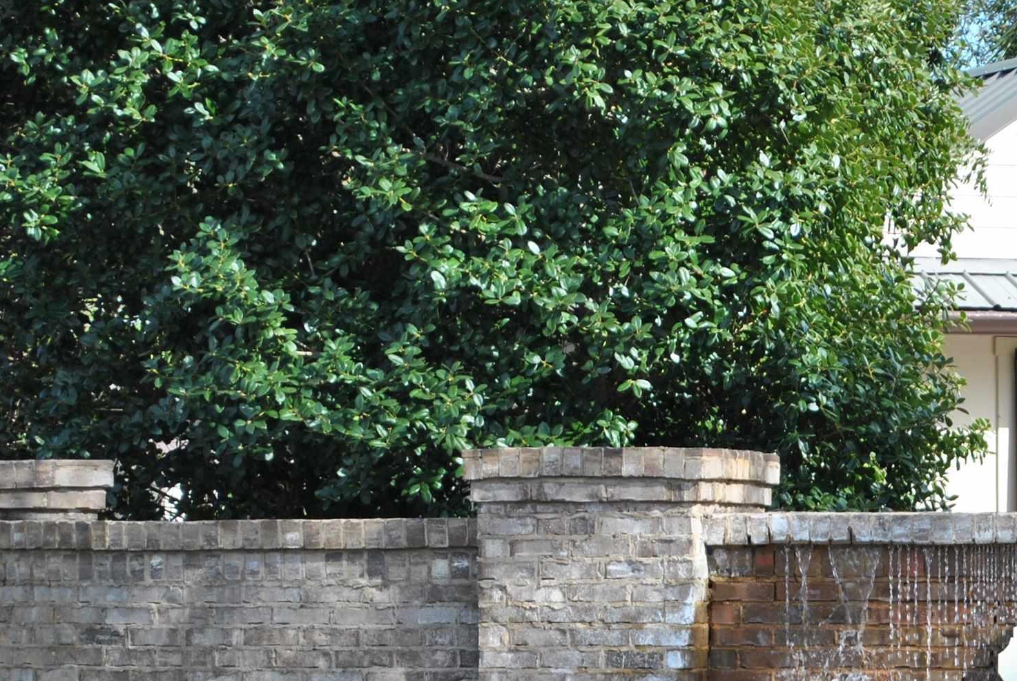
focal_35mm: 172
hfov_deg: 11.8
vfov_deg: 8.0
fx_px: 4866
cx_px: 1054
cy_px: 691
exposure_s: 1/125
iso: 100
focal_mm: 55
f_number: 5.6
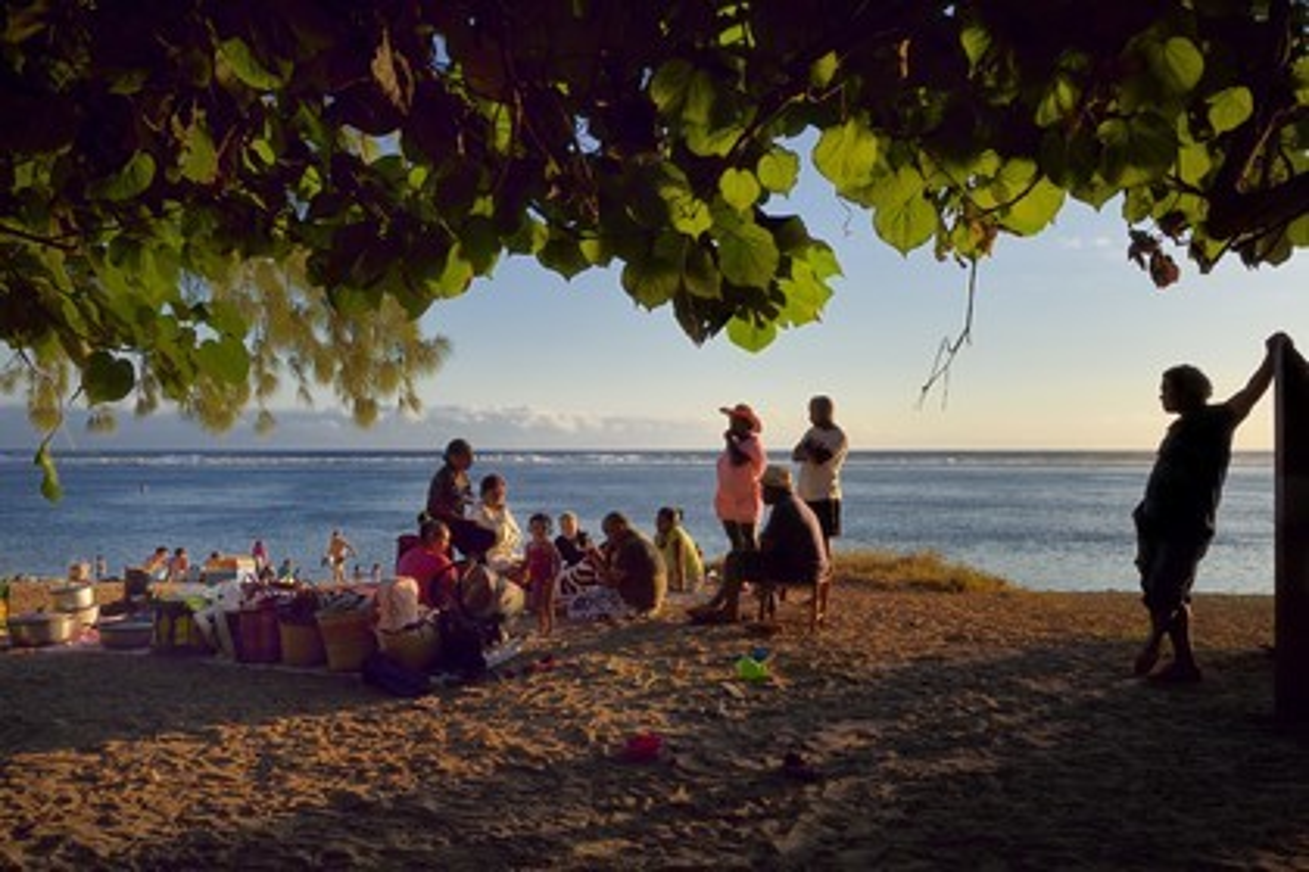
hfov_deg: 58.7
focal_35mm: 32
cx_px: 654
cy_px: 436
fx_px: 1163
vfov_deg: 41.1
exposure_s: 1/100
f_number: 22
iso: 200
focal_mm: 32
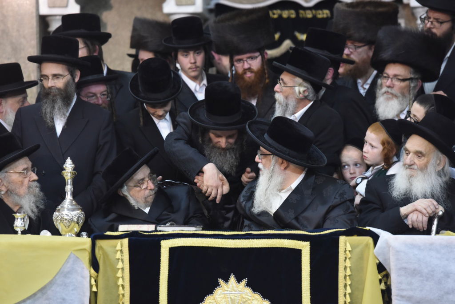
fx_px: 2338
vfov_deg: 7.4
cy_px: 152
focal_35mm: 185
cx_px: 228
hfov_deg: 11.1
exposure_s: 1/100
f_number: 3.5
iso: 3200
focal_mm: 185
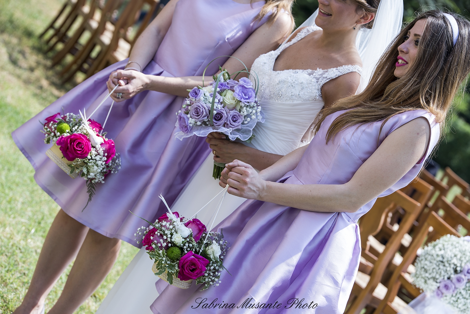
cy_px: 157
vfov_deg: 11.2
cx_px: 235
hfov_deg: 16.8
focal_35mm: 122
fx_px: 1593
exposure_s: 1/320
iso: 160
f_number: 7.1
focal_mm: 122
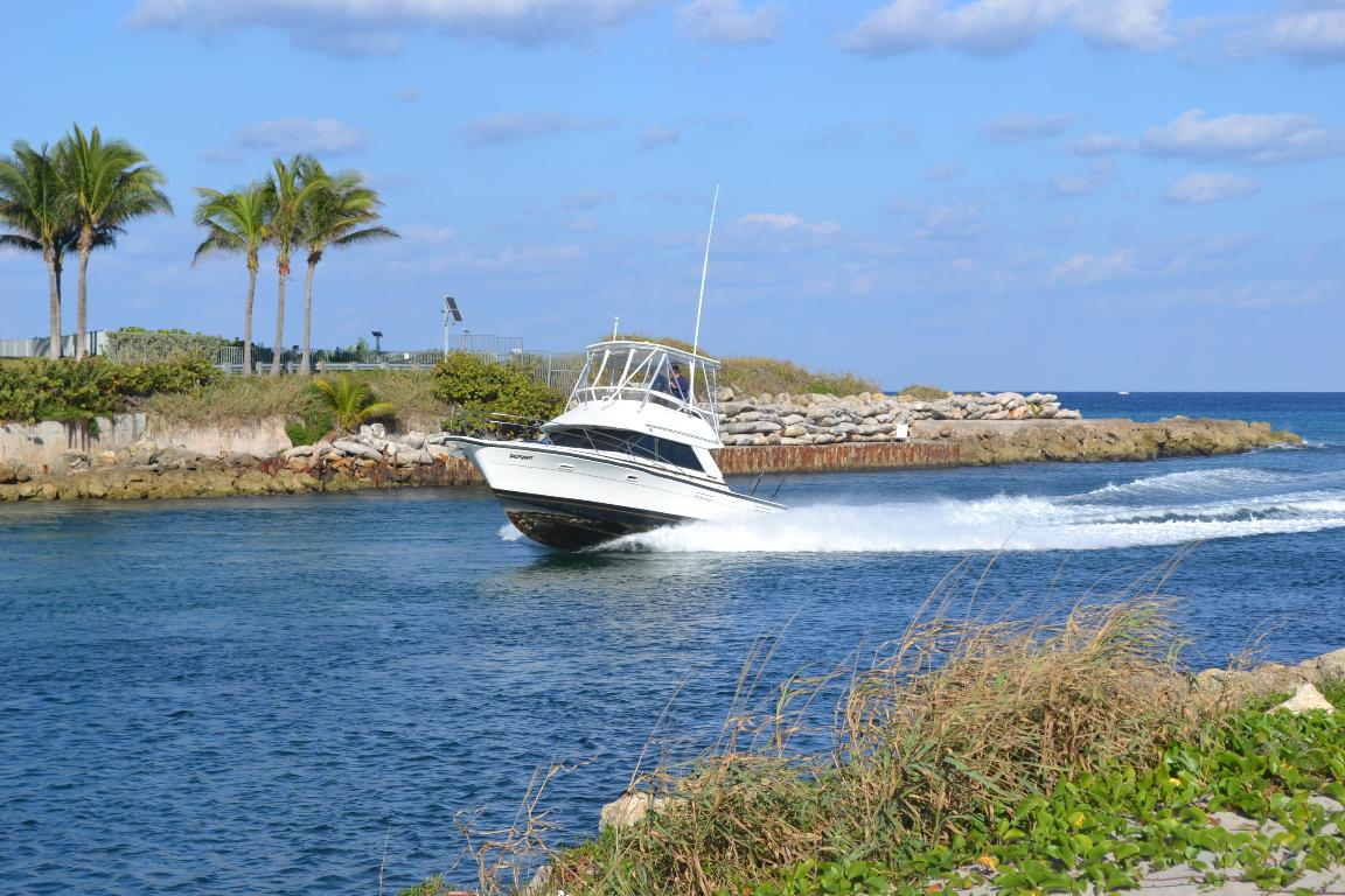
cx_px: 672
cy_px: 448
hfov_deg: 27.0
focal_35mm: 75
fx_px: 2802
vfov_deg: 18.2
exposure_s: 1/250
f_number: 8
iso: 100
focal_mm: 50
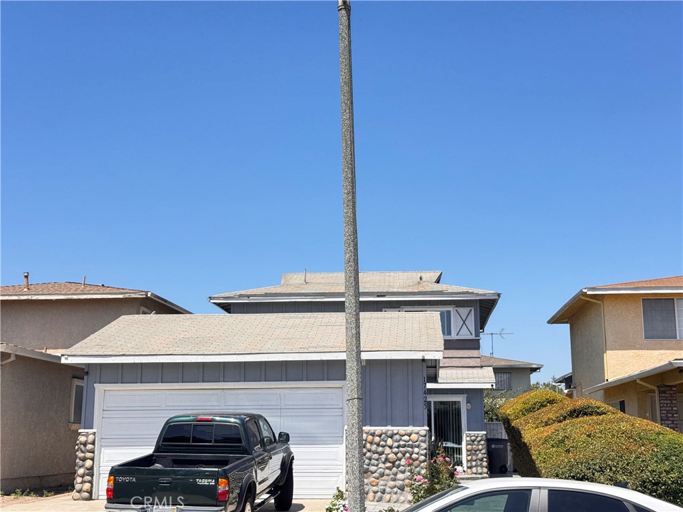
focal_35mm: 48
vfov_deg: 30.3
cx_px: 342
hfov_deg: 39.7
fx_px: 947
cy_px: 256
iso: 64
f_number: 1.78
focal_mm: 6.76
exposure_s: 1/1770
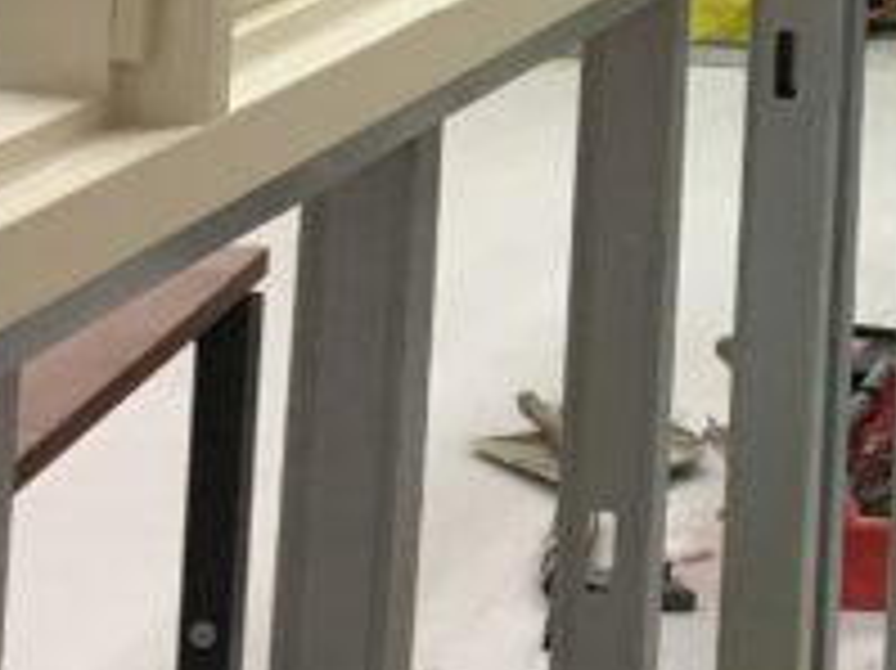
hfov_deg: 12.6
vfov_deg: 9.2
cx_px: 1369
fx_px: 3854
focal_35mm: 149
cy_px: -737
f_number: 2.2
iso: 50
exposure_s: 1/33
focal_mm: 4.15
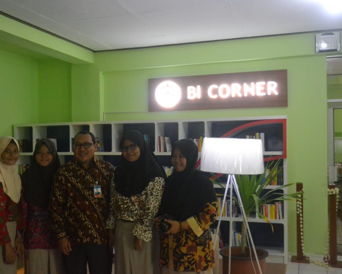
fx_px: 385
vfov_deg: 39.2
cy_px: 137
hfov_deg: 47.9
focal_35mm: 38
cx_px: 158
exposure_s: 1/320
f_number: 3.8
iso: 3200
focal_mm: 22
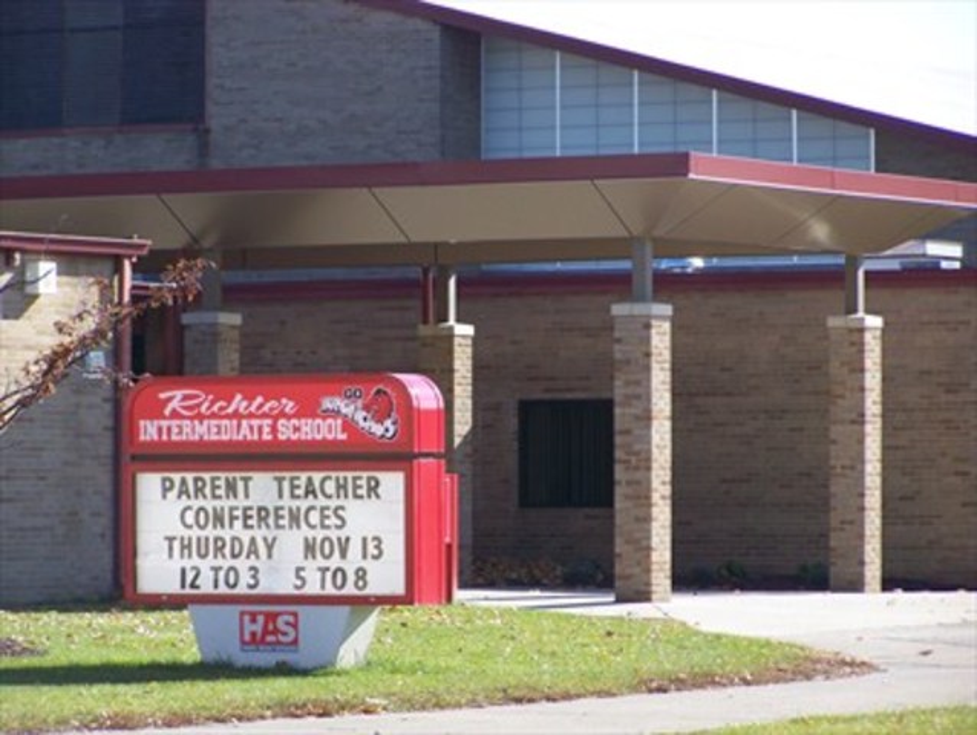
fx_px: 5905
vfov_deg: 7.1
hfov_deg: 9.5
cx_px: 488
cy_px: 368
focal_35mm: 209
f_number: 3.2
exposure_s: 1/500
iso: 80
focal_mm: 34.6
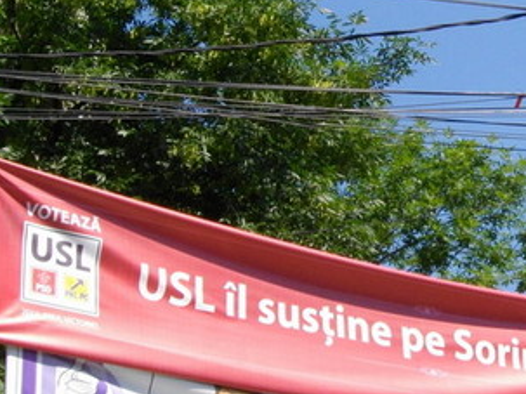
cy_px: 222
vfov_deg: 11.2
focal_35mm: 132
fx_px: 2005
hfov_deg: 14.7
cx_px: 509
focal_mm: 8.8
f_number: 7
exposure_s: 1/250
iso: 100
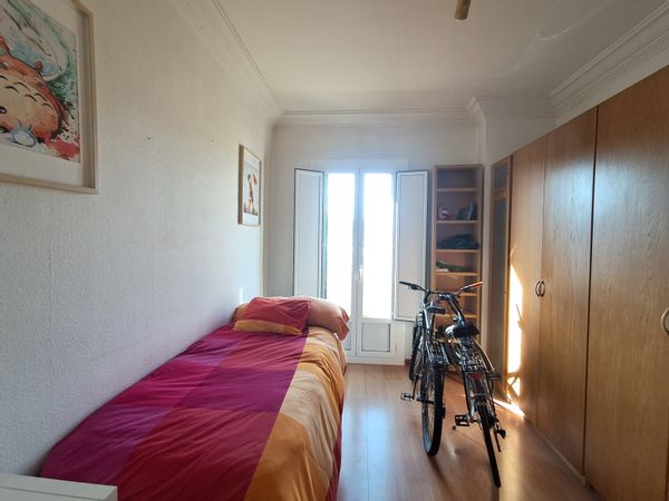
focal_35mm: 16
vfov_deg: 78.1
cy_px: 250
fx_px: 309
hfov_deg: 94.5
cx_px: 334
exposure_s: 1/50
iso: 40
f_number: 2.2
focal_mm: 1.64
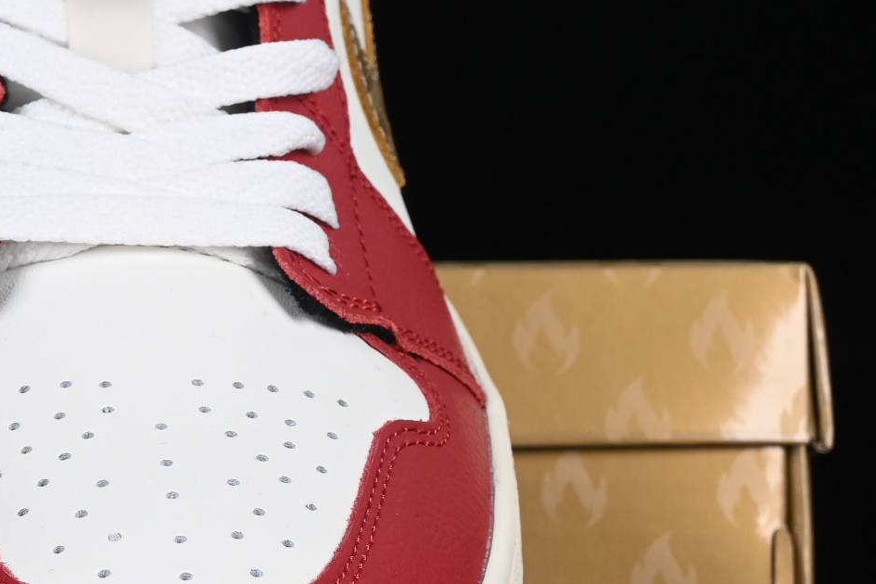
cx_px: -228
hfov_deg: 9.2
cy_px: 387
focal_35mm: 221
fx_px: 5377
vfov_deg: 6.2
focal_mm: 50
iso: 160
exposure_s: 1/80
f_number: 8
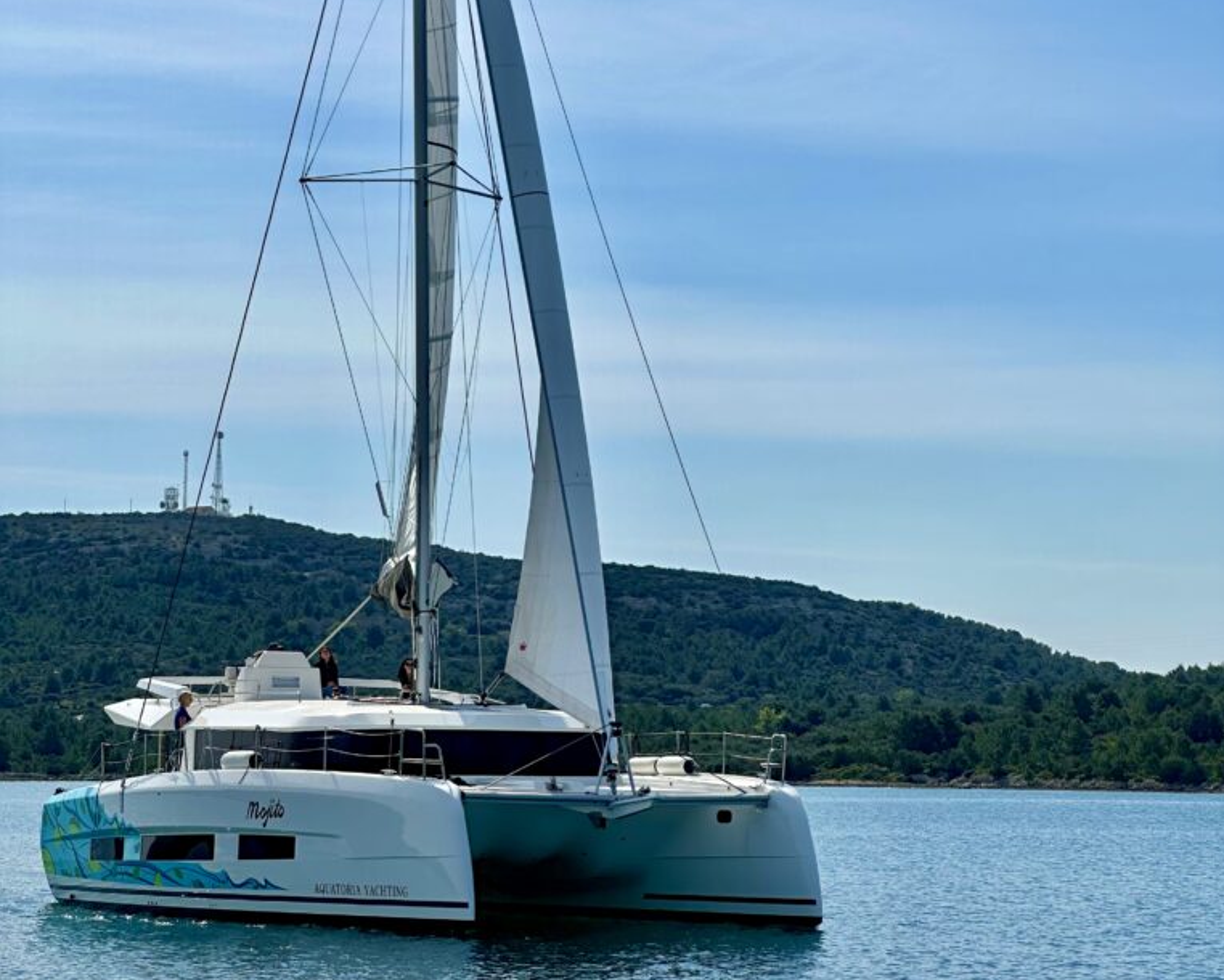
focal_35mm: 101
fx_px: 3660
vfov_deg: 15.2
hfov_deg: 19.0
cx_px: 615
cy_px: 198
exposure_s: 1/1130
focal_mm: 9
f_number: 2.8
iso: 32
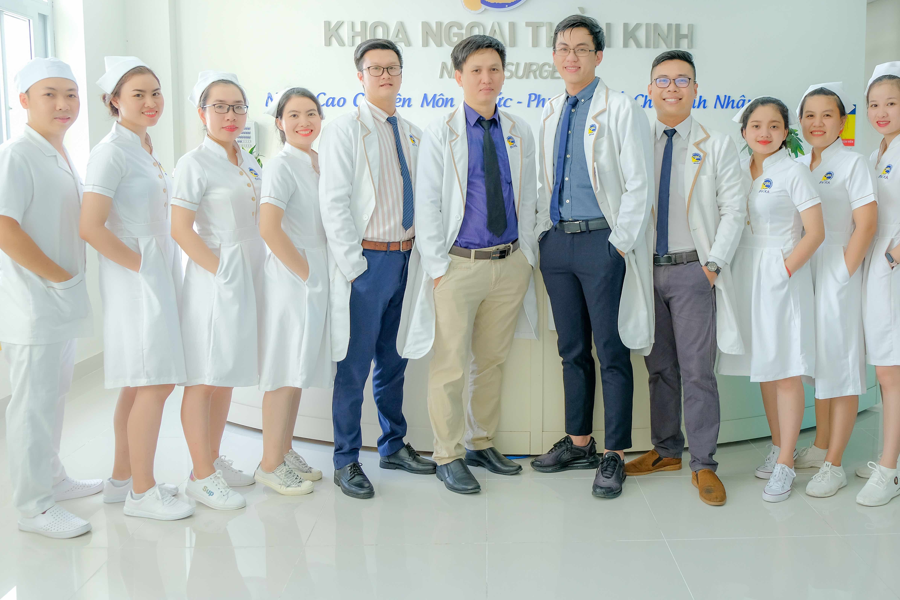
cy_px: 240
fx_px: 850
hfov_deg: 55.5
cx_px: 530
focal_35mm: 34
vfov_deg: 38.7
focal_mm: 18
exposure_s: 1/100
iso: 400
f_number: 3.2
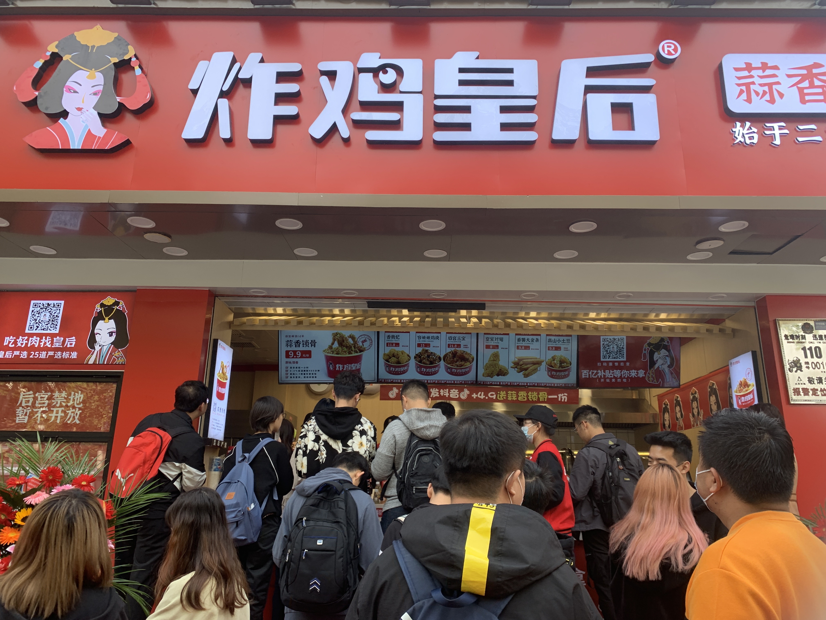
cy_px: 310
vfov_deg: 53.1
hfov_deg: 67.3
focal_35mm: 26
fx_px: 620
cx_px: 413
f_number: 1.8
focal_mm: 4.25
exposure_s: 1/232
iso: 25
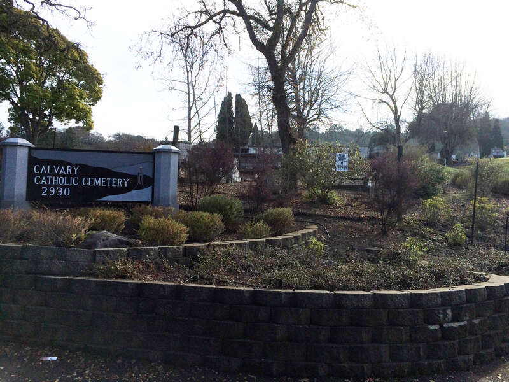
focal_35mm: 29
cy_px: 191
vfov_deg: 48.2
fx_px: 426
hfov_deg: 61.7
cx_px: 254
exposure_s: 1/1953
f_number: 2.2
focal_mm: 4.15
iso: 32
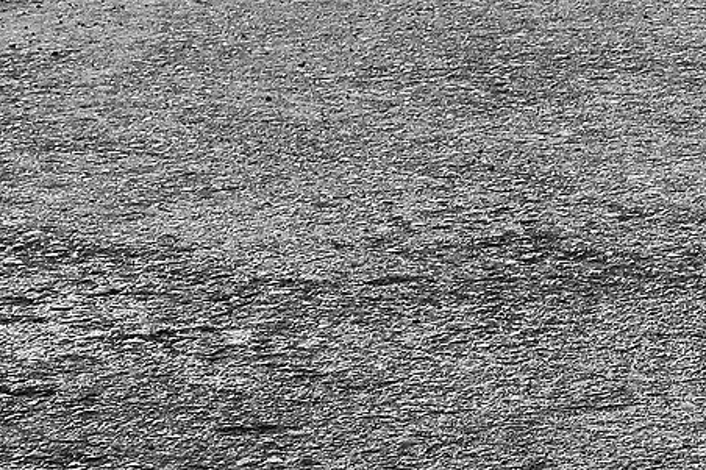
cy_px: -768
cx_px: 1239
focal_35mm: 186
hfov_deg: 10.5
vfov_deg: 6.9
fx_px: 3646
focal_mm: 23.3
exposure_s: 1/250
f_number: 6.4
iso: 200
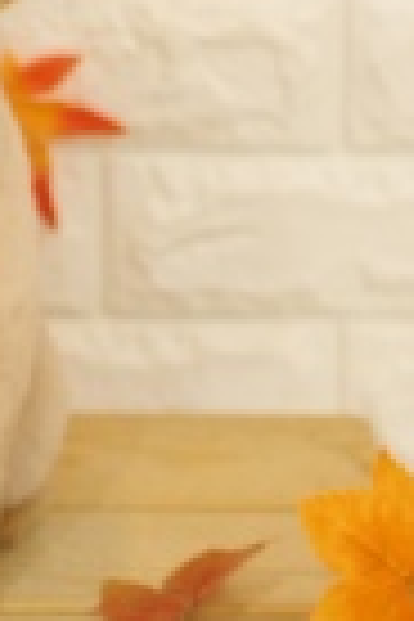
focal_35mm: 273
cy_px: -122
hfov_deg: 5.0
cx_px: -135
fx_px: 4709
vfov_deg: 7.5
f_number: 2.8
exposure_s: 1/100
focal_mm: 63
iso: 640
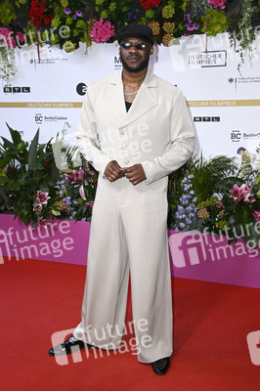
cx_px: 130
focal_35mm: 50
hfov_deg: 26.9
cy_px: 196
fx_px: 543
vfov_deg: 39.6
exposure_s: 1/250
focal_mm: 50
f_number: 6.3
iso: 640
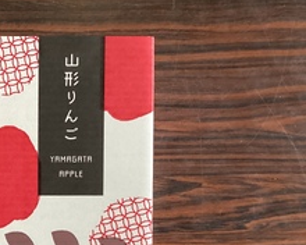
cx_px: -4
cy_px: 245
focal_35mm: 66
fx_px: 598
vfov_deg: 22.3
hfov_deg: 27.0
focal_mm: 3.3
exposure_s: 1/50
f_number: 2.4
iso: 160
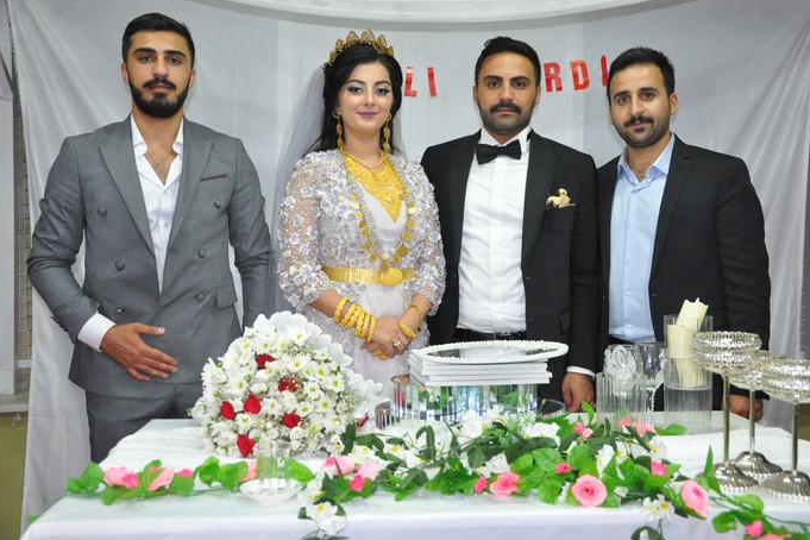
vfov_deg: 34.6
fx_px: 866
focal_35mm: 39
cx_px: 409
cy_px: 268
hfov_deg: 50.1
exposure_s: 1/60
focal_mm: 25
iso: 1250
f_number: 4.5
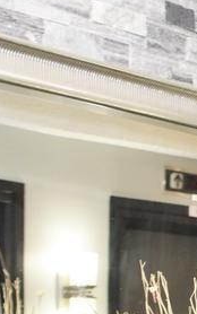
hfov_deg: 8.0
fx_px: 1304
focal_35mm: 152
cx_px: 468
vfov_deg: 13.1
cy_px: 442
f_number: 4
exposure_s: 1/60
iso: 220
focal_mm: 18
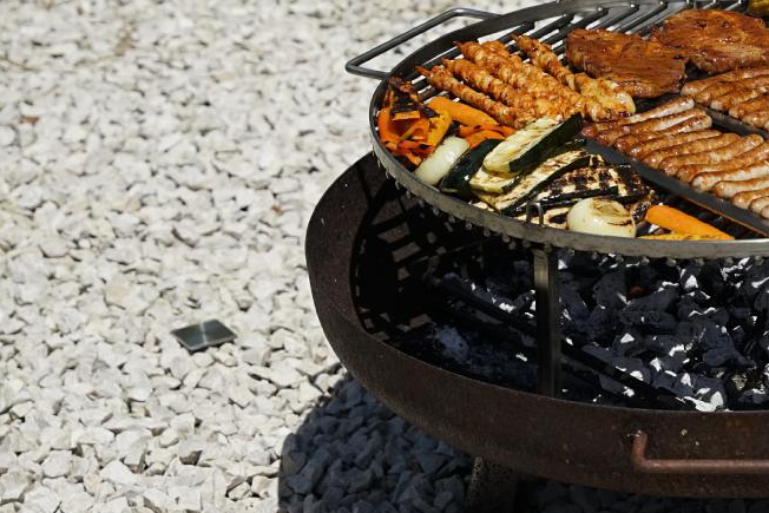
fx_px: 3435
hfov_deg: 12.5
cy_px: 152
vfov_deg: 8.5
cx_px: 933
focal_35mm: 161
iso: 125
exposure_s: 1/3200
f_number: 3.5
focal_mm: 54.6
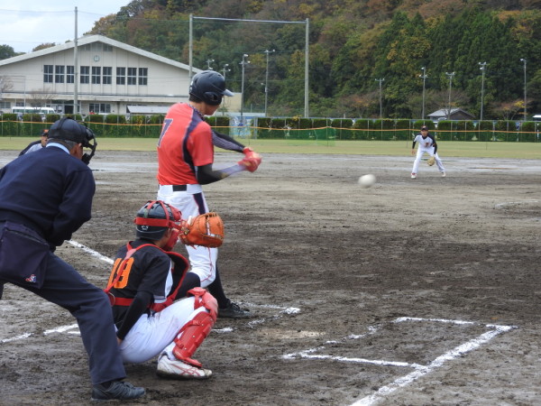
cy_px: 203
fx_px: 1328
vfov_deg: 17.4
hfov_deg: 23.0
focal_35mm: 85
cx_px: 270
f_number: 4.5
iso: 100
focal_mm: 15.2
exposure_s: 1/200
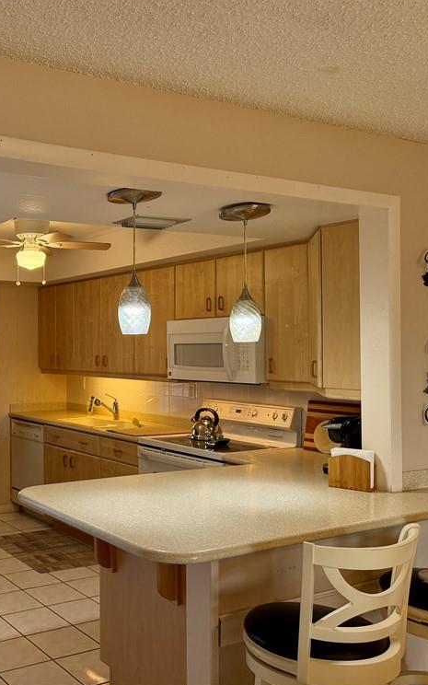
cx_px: 5
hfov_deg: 33.4
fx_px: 653
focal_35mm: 35
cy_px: 338
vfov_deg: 55.3
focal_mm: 6.76
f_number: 1.78
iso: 200
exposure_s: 1/135
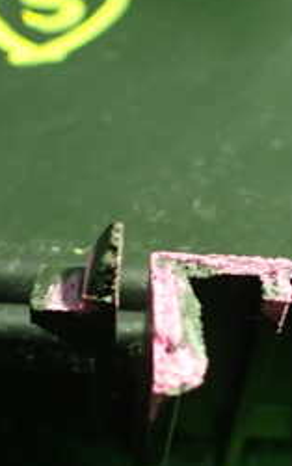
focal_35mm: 76
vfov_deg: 26.9
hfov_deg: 17.1
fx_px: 967
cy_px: 330
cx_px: 223
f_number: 2.3
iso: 800
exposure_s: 1/30
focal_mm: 5.4
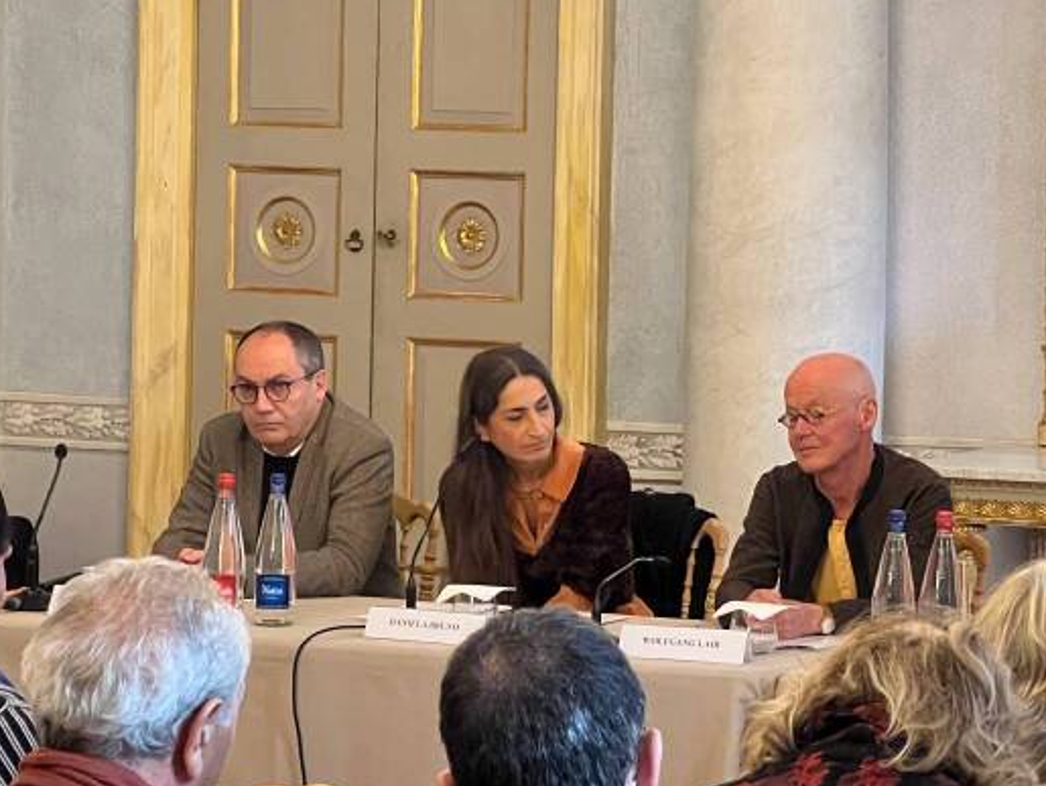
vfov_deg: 9.7
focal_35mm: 153
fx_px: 4626
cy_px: 272
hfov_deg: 12.8
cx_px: 918
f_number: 2.8
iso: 500
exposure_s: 1/60
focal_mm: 9
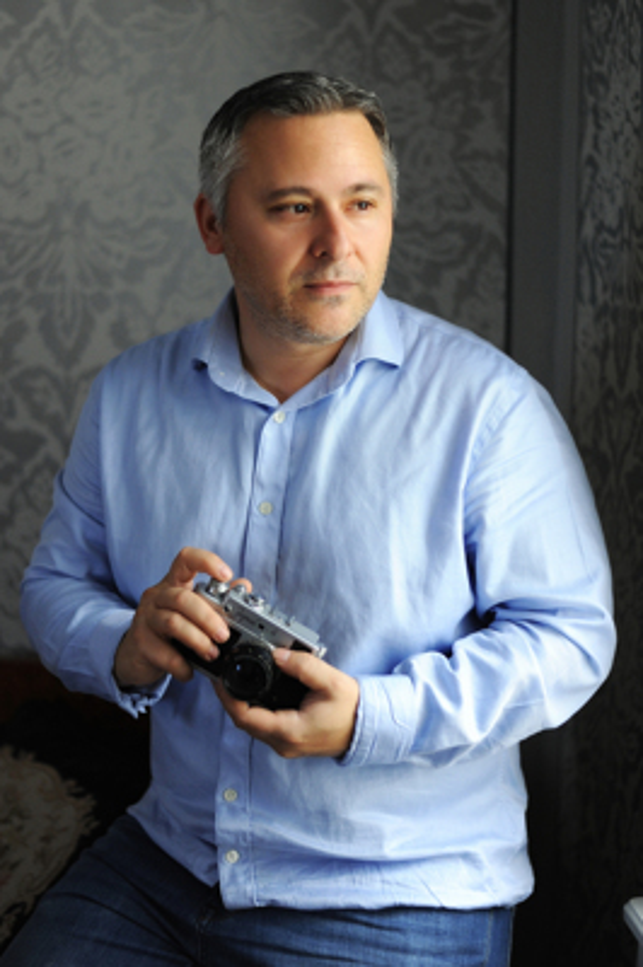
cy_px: 484
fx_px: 1342
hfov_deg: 26.9
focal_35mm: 50
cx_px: 322
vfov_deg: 39.6
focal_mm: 50
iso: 1000
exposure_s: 1/125
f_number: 1.8
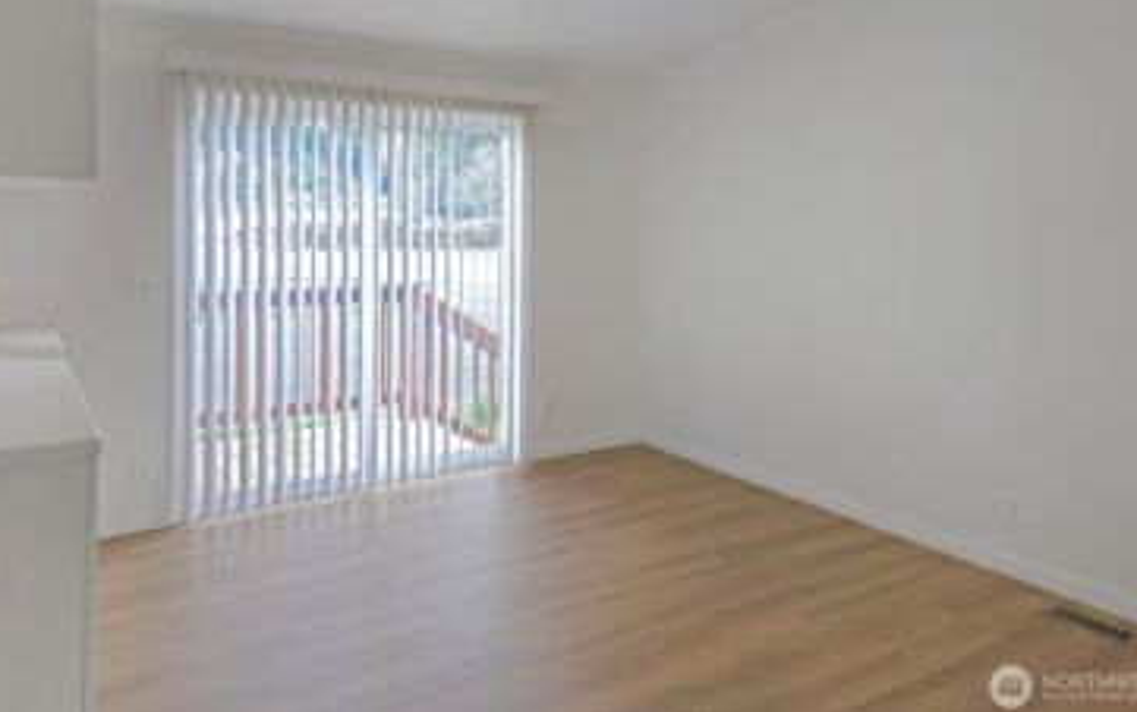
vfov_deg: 45.5
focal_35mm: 27
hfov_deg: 68.4
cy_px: 246
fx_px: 837
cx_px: 564
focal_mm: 6.3
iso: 40
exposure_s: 1/60
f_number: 1.7
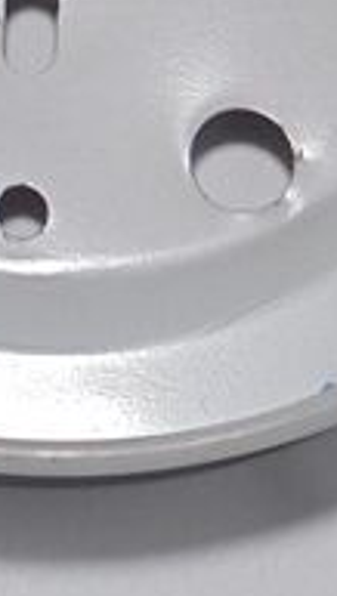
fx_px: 3057
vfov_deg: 10.0
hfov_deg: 6.3
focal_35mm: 193
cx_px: -39
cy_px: -760
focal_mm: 6.9
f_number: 4.2
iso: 100
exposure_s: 1/80
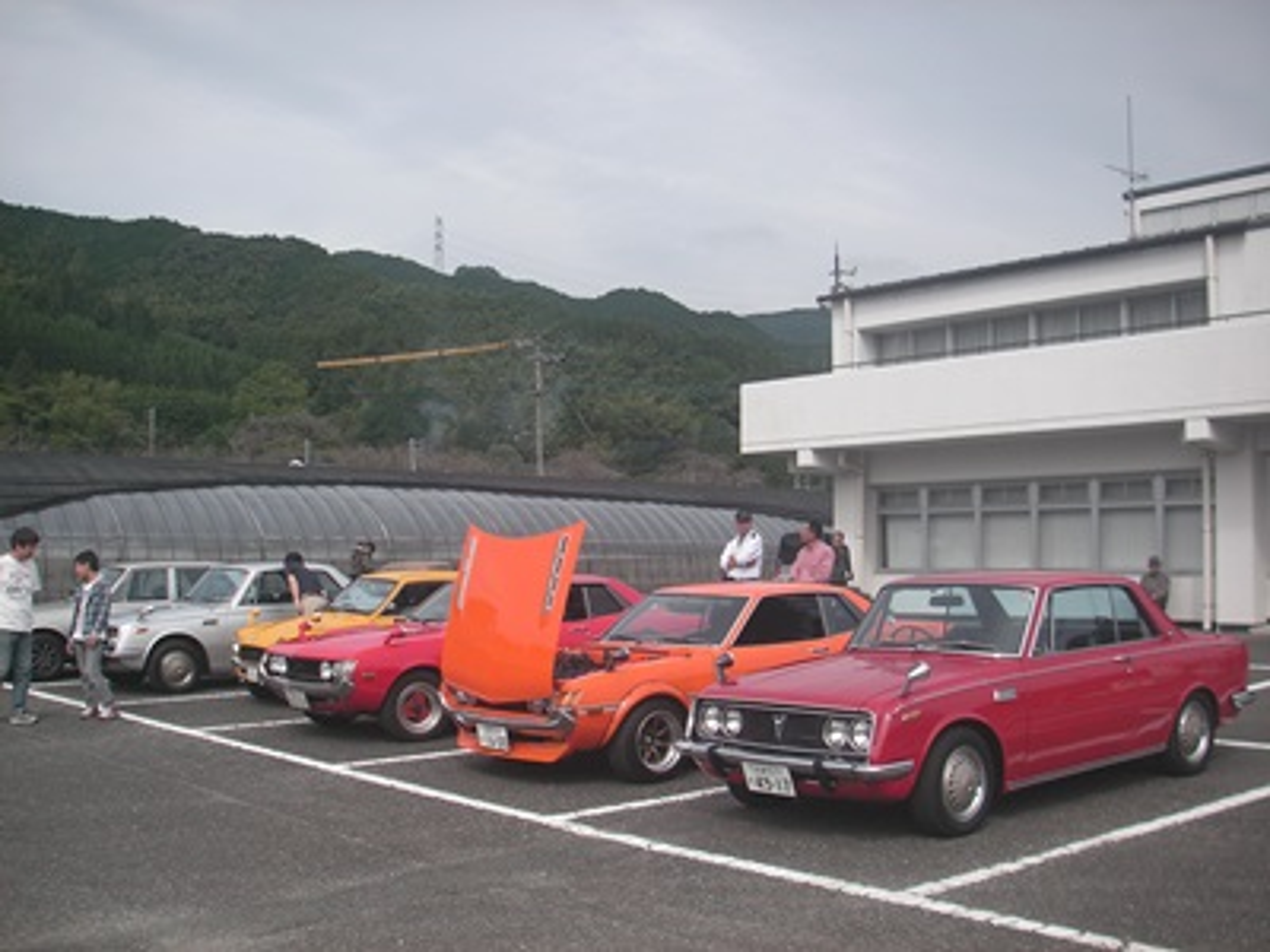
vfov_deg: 37.7
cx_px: 635
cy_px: 476
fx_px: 1394
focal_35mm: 38
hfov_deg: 49.0
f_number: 3.3
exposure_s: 1/750
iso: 50
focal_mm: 6.3
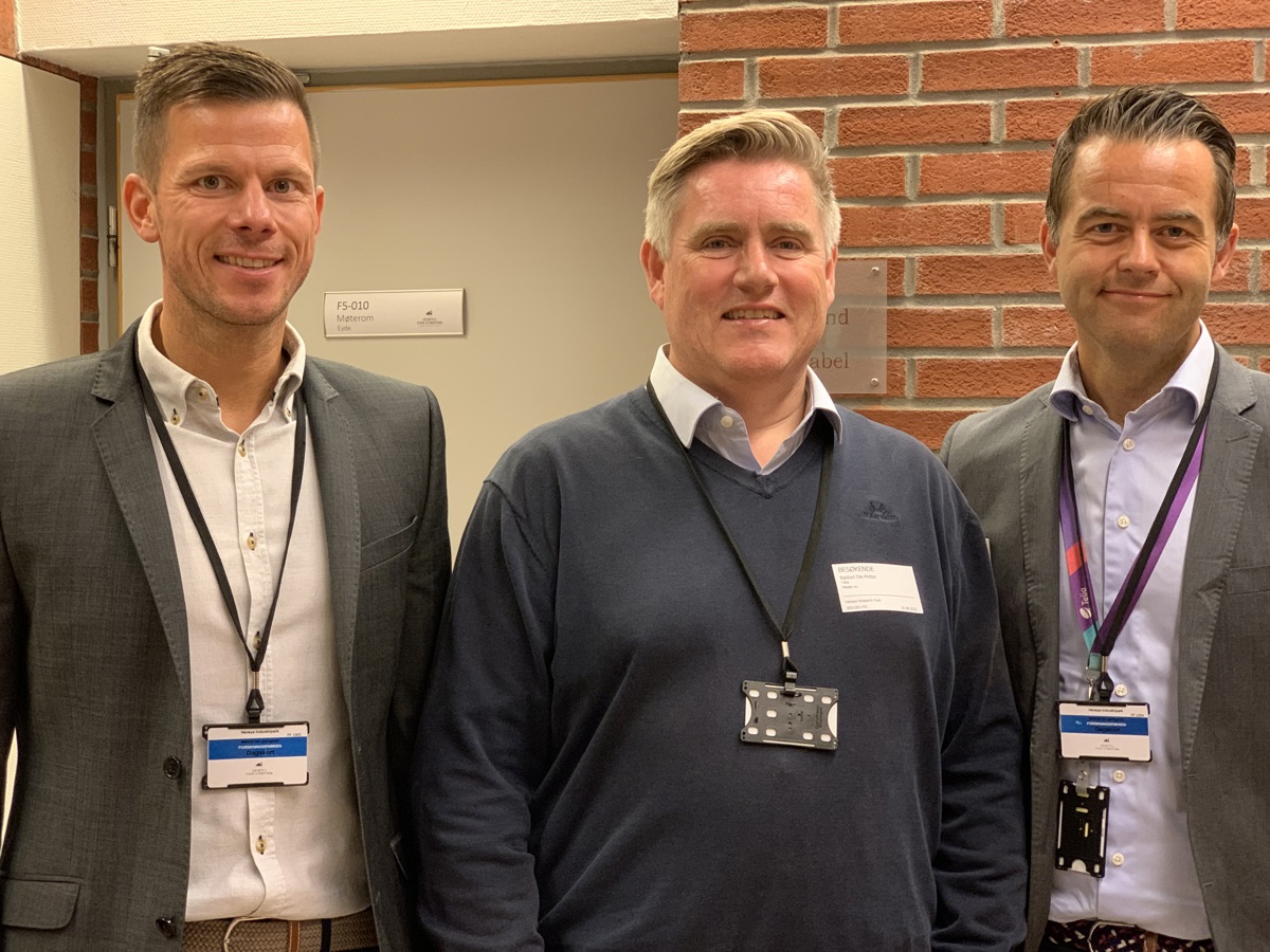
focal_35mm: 52
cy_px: 476
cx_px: 635
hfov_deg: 36.8
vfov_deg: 28.0
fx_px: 1908
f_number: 2.4
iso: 200
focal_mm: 6
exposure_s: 1/50
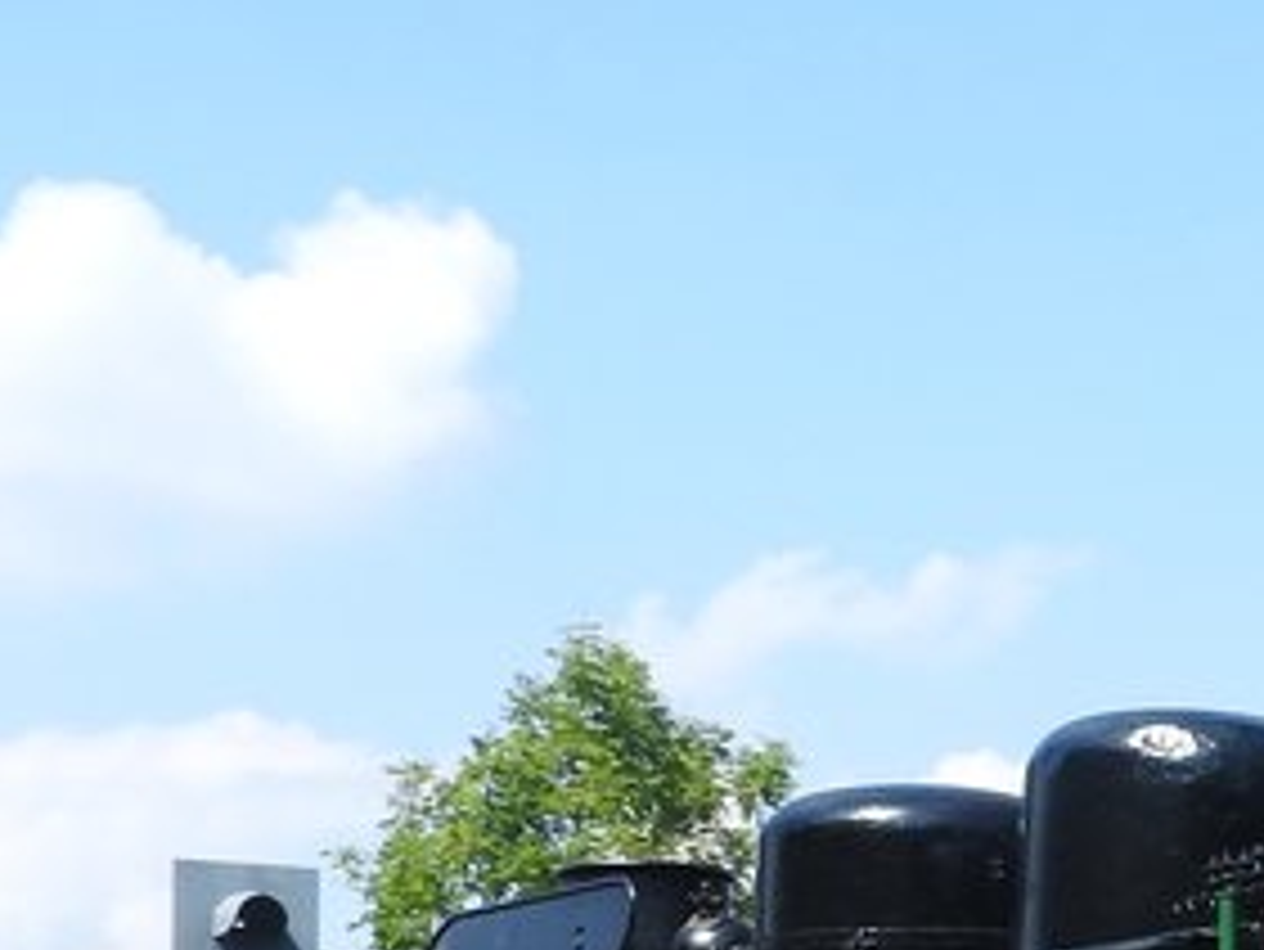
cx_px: 2258
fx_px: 4676
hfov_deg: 13.8
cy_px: 1225
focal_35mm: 128
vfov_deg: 11.3
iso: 100
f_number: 3.5
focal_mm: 5.4
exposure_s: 1/800
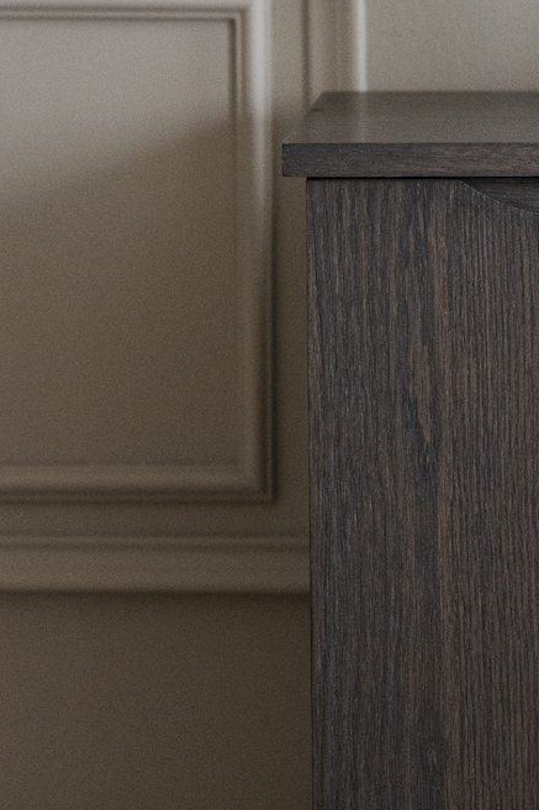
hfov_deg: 3.5
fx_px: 8740
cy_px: -83
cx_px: 1114
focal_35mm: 389
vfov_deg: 5.3
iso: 1000
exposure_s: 1/100
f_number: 1.8
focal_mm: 85
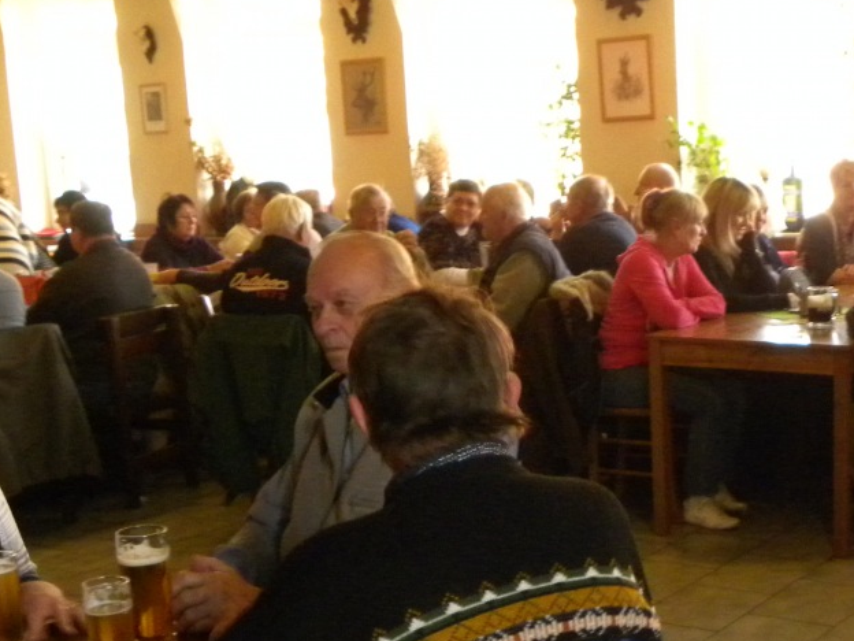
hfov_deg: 31.7
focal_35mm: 60
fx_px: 1480
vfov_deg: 24.0
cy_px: 522
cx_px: 613
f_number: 2.8
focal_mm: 4.6
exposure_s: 1/17.4
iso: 400
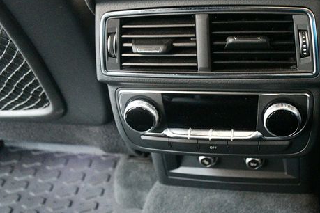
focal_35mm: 46
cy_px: 84
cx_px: 212
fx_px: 409
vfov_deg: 29.2
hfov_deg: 42.2
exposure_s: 1/40
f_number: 3.5
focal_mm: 22
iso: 12800
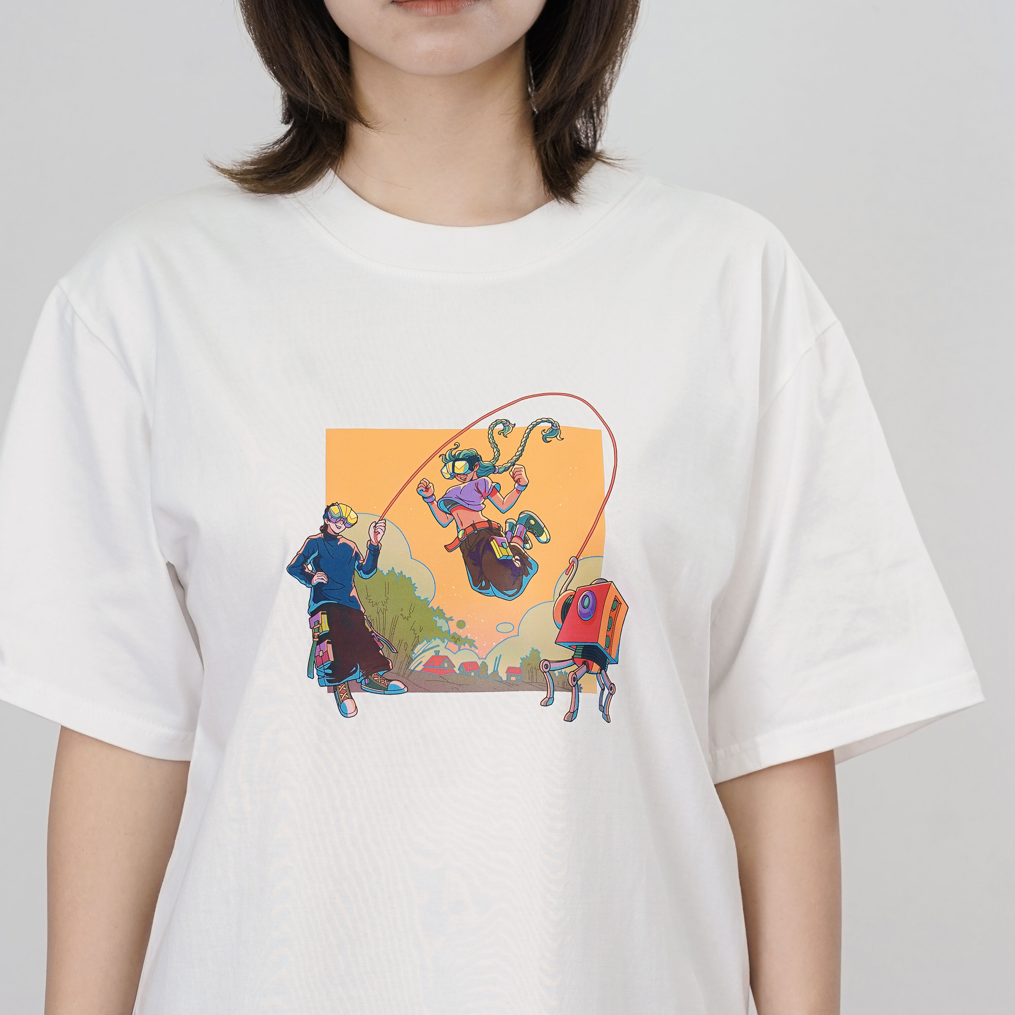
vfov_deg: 13.5
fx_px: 4279
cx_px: 452
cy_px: 500
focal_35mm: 129
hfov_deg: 13.5
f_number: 5
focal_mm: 85
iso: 400
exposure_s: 1/200
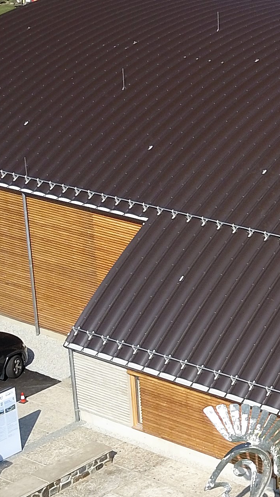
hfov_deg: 12.8
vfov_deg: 23.7
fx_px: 1188
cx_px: 414
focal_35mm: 90
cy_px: 276
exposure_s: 1/188
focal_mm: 4.7
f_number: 2.2
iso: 100
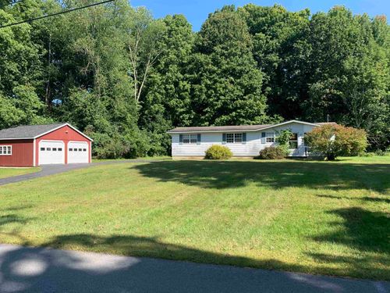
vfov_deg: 53.1
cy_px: 146
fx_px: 293
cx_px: 195
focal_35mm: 26
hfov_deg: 67.3
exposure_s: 1/849
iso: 25
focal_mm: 4.25
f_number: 1.8
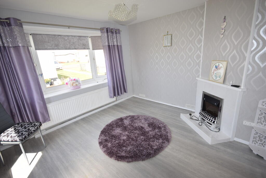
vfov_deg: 69.7
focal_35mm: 17
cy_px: 89
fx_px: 127
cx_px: 133
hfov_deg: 92.4
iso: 160
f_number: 5.6
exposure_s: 1/125
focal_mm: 11.5
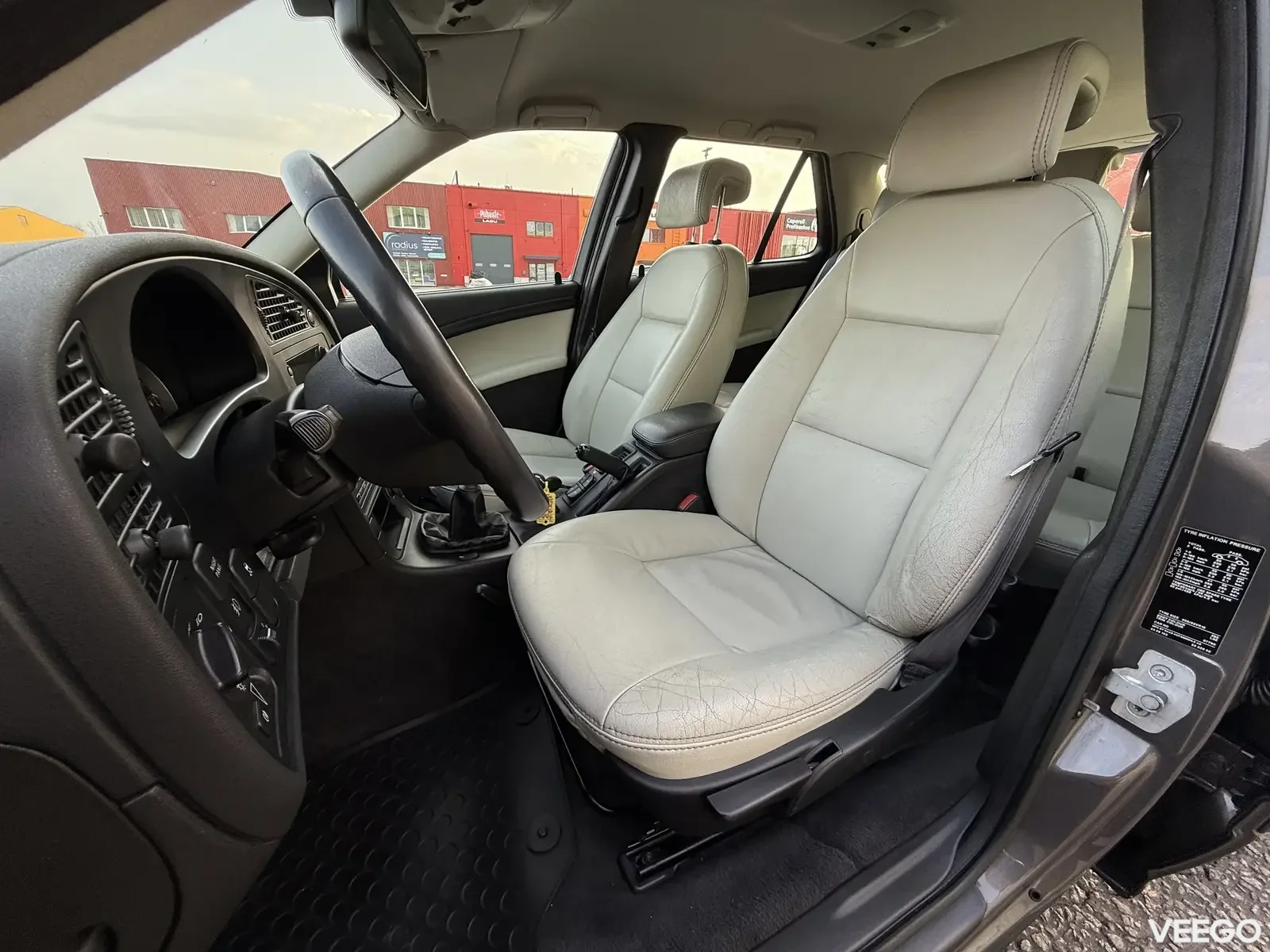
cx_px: 635
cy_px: 476
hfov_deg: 102.1
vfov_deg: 85.7
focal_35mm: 14
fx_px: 514
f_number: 2.2
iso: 50
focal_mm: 2.22
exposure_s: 1/99
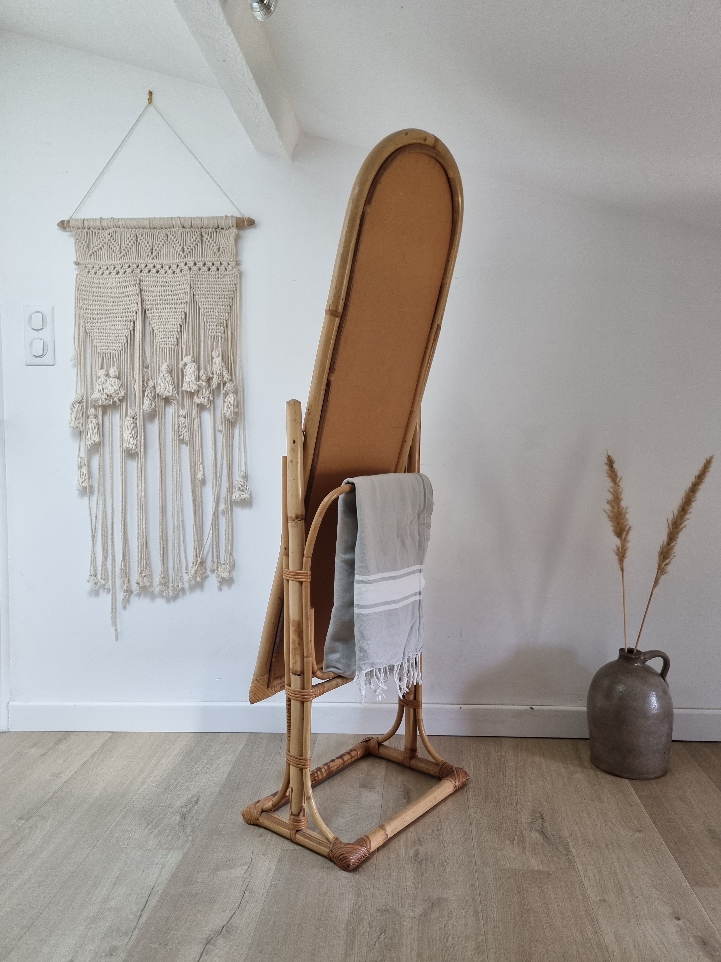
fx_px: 722
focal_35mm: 26
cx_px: 360
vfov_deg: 67.3
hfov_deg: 53.1
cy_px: 481
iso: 125
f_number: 1.8
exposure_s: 1/100
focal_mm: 5.4
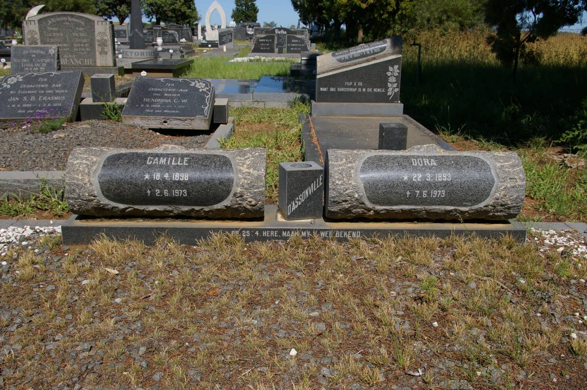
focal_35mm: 34
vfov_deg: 38.3
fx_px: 562
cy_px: 195
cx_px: 294
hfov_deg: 55.1
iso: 200
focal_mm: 23
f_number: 8
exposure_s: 1/500
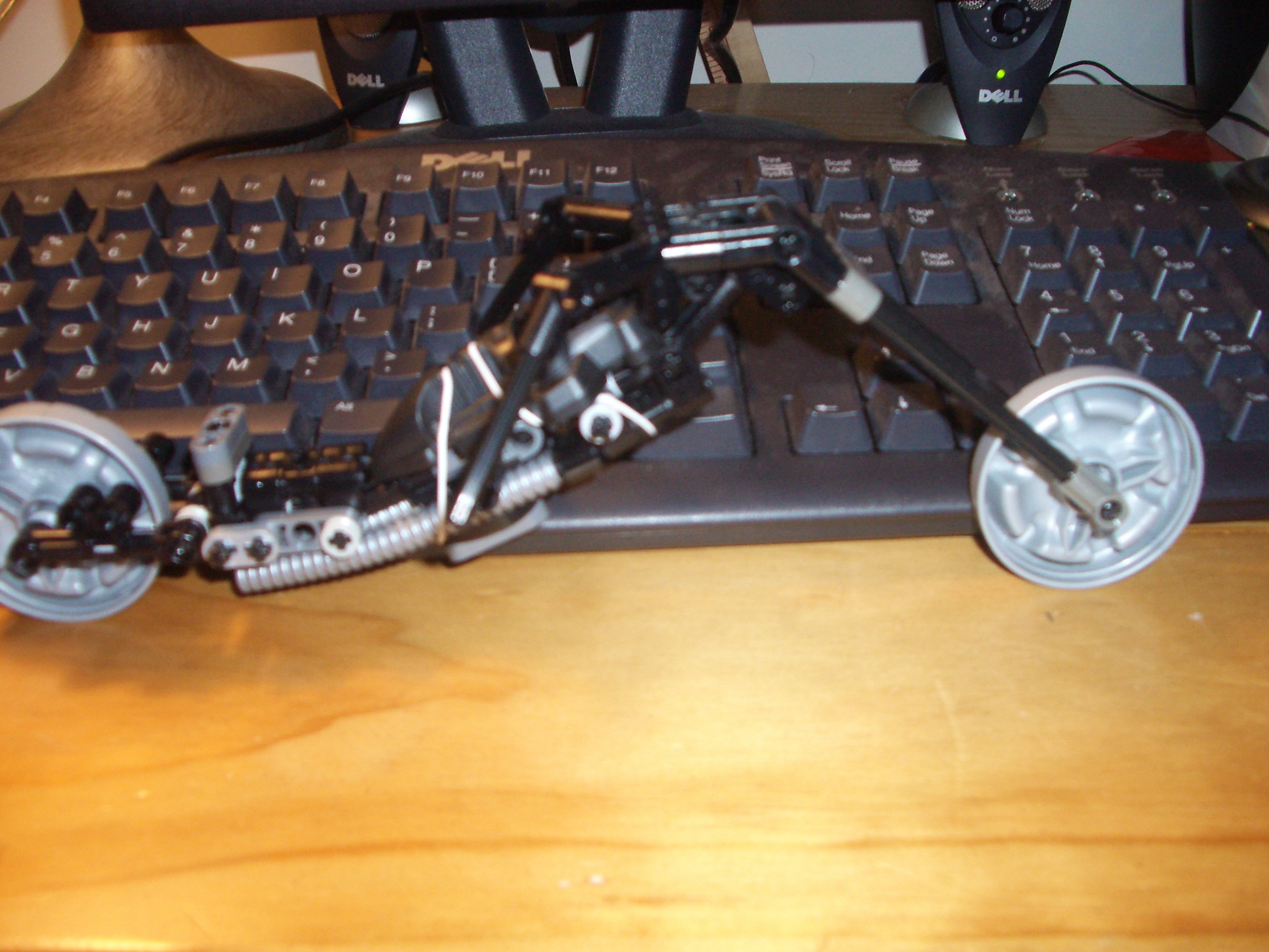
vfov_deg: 40.7
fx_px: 1283
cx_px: 634
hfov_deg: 52.6
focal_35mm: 35
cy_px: 476
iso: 200
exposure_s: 1/60
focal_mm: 5.8
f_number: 2.6
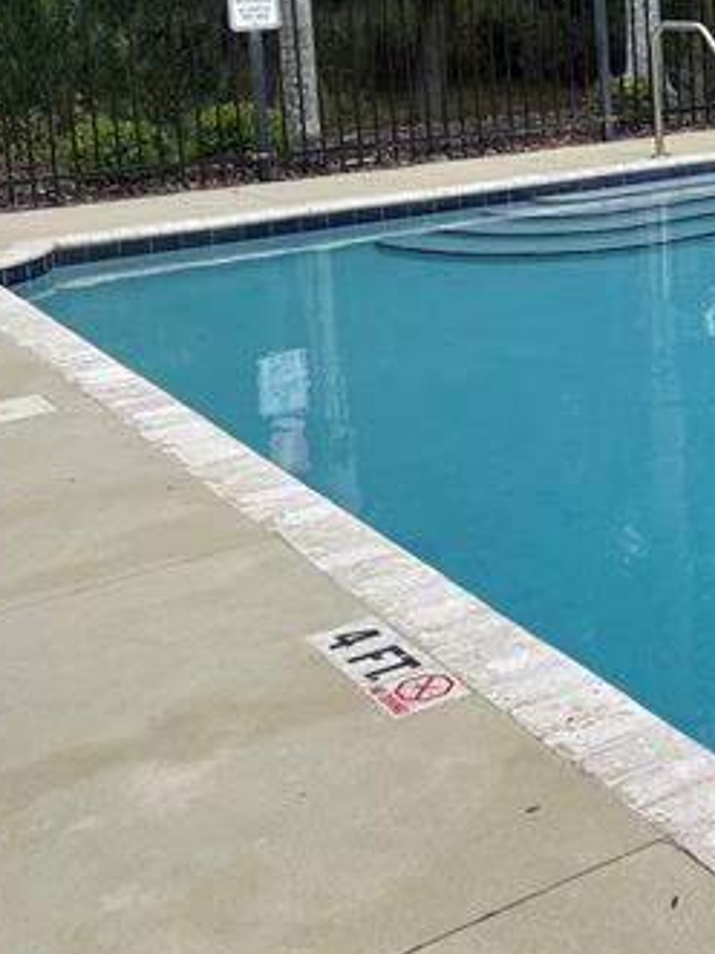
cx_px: 790
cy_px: 115
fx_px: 1598
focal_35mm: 58
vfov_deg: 31.8
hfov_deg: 23.6
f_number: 1.6
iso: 32
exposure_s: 1/994
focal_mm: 5.1
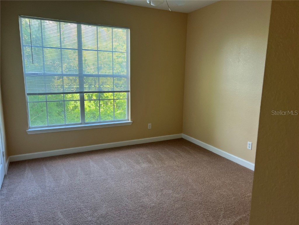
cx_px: 150
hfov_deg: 67.3
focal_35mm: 26
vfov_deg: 53.1
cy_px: 112
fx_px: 225
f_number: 1.5
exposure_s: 1/120
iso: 80
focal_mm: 5.7
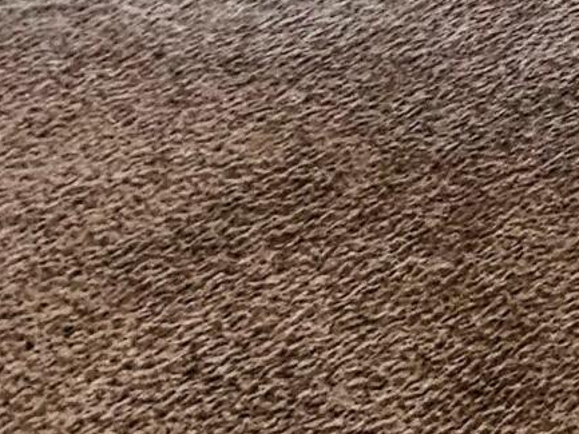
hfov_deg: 12.0
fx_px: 1506
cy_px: -748
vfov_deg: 11.7
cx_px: 1678
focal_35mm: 90
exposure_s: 1/60
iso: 125
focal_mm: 2.2
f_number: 2.2
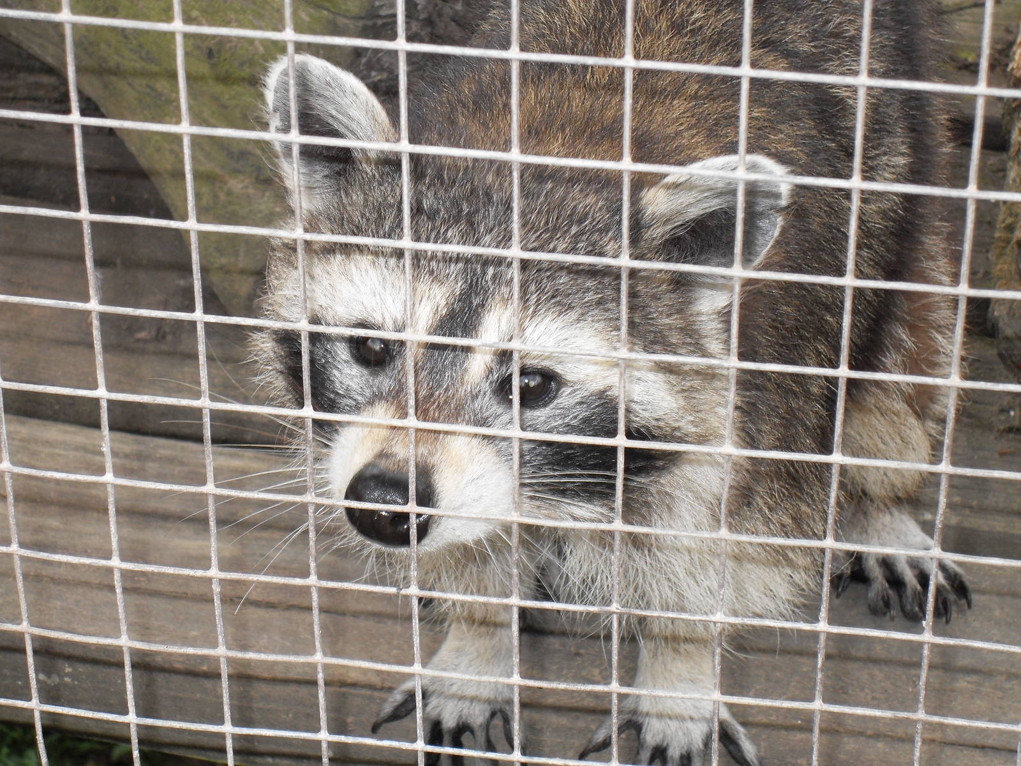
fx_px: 3274
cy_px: 383
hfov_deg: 17.7
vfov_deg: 13.3
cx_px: 510
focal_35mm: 111
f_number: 5.2
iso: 100
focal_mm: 18.1
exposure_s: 1/90
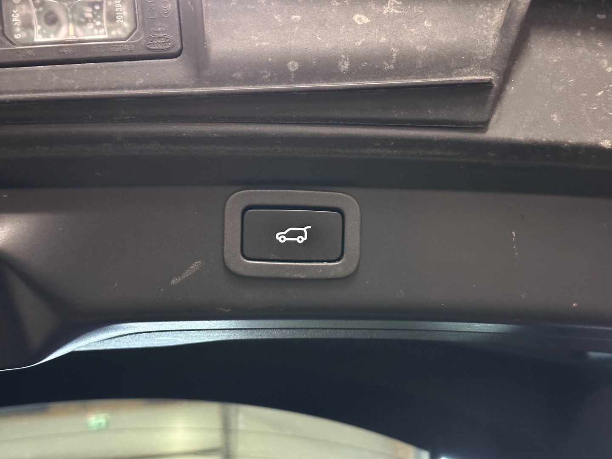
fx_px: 849
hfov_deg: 39.7
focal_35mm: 48
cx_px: 306
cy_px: 230
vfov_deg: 30.3
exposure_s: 1/33
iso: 400
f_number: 1.78
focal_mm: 6.86
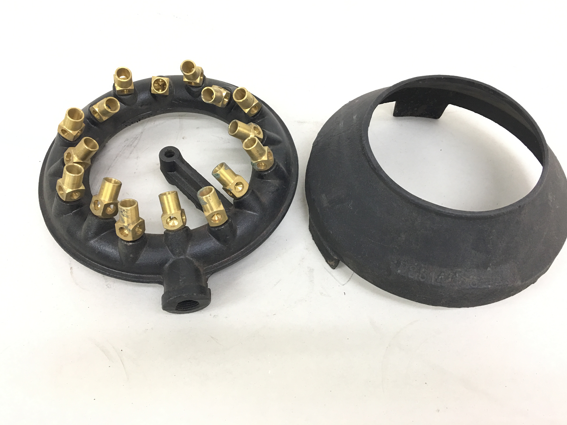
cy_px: 207
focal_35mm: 30
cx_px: 289
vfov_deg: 46.8
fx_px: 491
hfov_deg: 60.0
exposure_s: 1/15
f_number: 2.2
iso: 50
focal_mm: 4.15
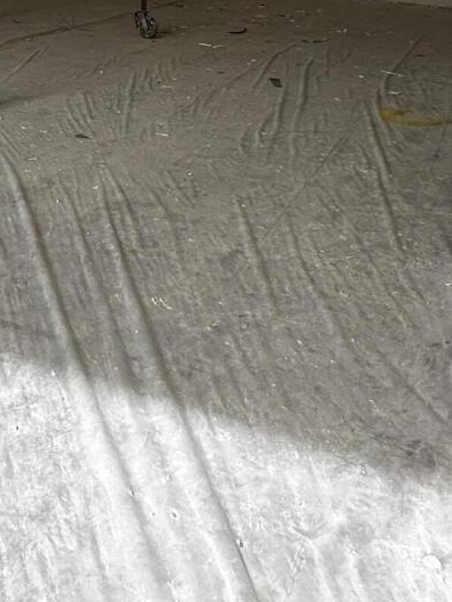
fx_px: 923
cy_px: -60
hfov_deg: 27.1
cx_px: 100
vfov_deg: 32.0
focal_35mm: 53
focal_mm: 2.22
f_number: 2.2
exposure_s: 1/626
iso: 40
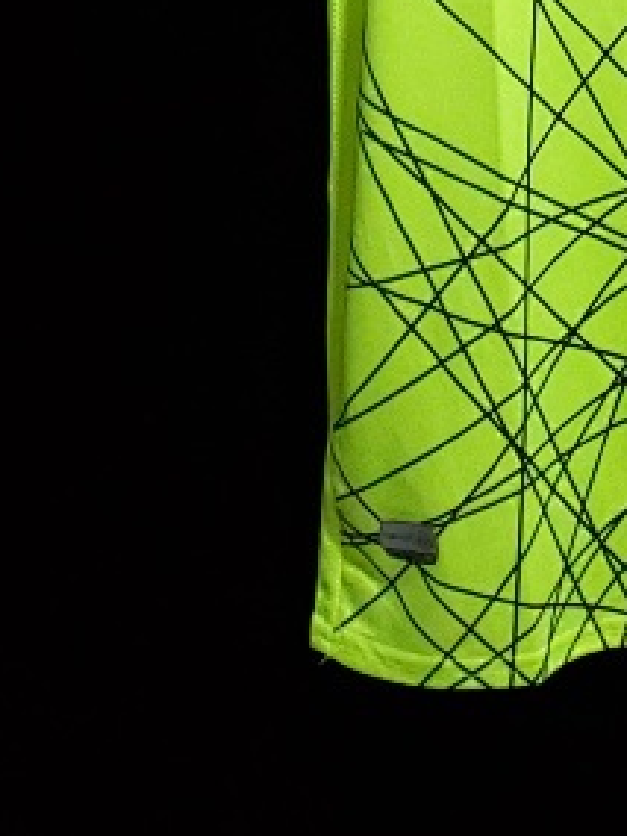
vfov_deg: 17.7
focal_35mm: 99
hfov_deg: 14.4
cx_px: 795
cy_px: -427
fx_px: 2391
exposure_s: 1/30
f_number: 1.5
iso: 500
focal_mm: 4.3
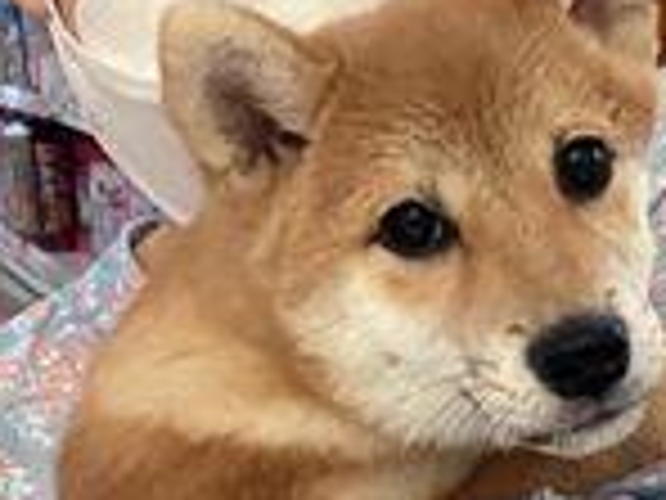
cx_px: 459
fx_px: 2424
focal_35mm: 126
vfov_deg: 11.7
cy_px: 468
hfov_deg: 15.6
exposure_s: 1/60
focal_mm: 3.3
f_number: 2.4
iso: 100
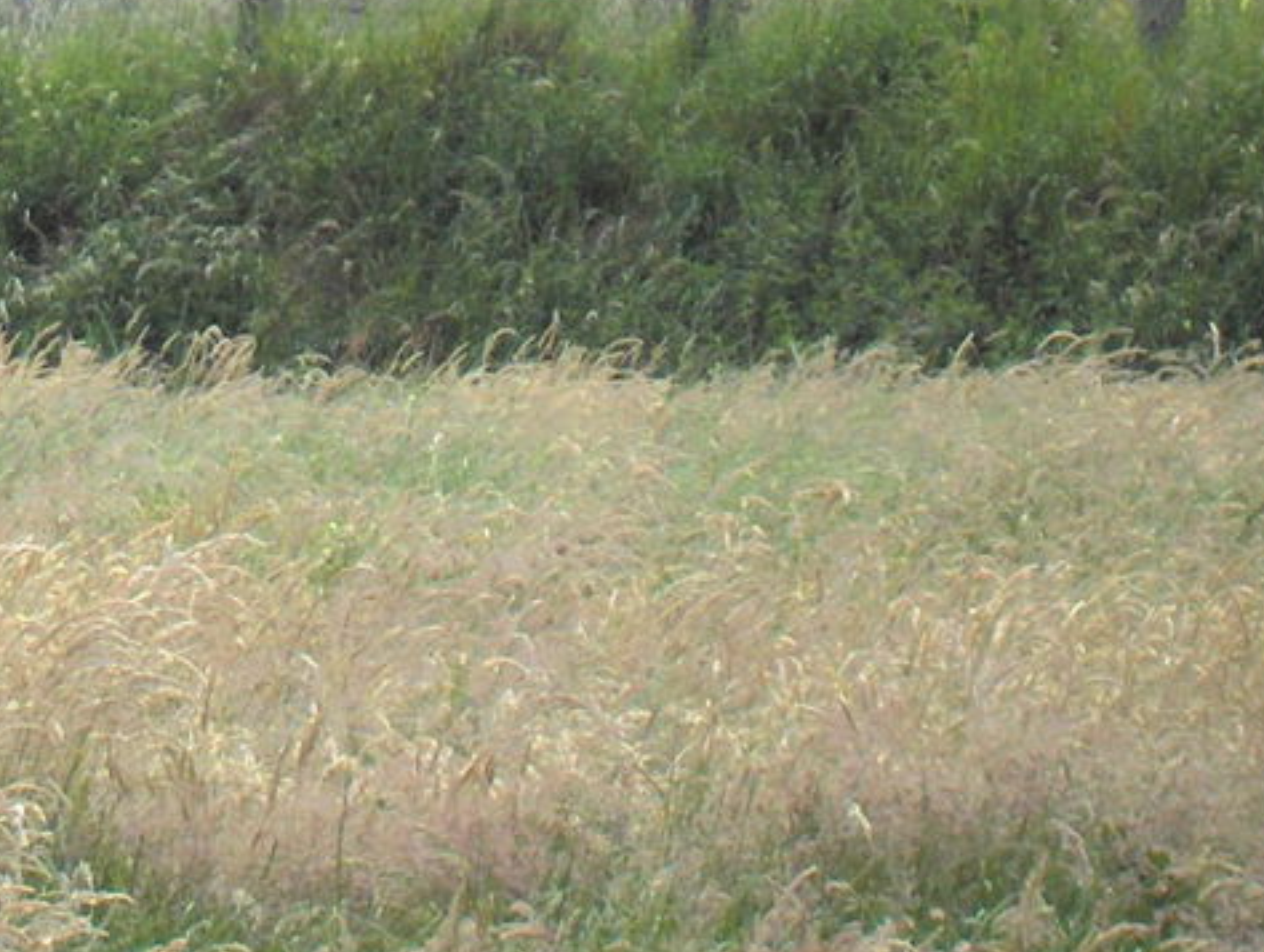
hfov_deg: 5.0
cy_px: -355
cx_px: 323
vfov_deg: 3.8
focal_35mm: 395
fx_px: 14445
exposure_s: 1/578
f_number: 4.9
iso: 100
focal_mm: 24
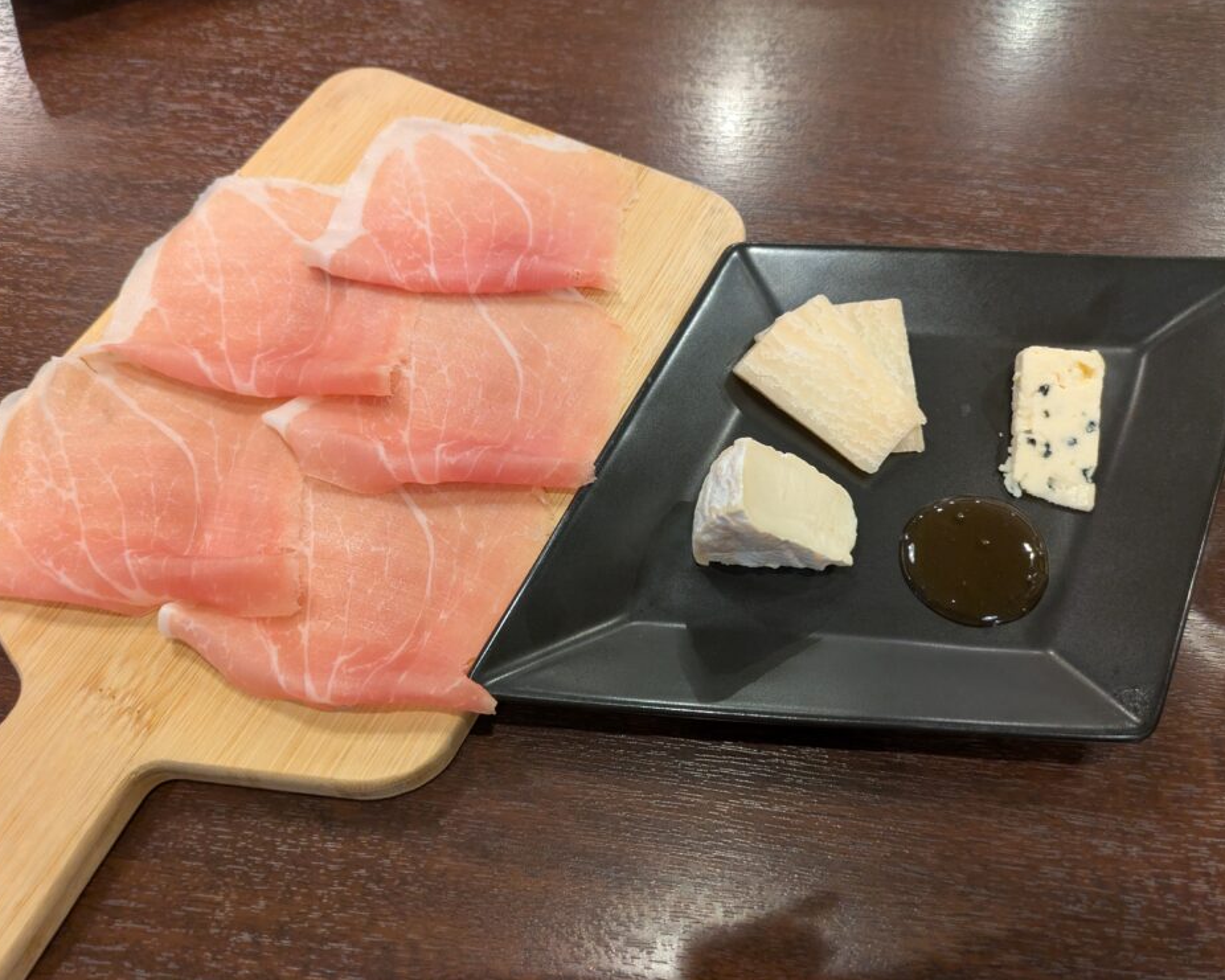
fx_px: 979
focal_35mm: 27
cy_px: 483
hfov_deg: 64.1
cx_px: 595
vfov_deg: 53.2
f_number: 1.89
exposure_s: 1/100
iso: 445
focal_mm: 5.43
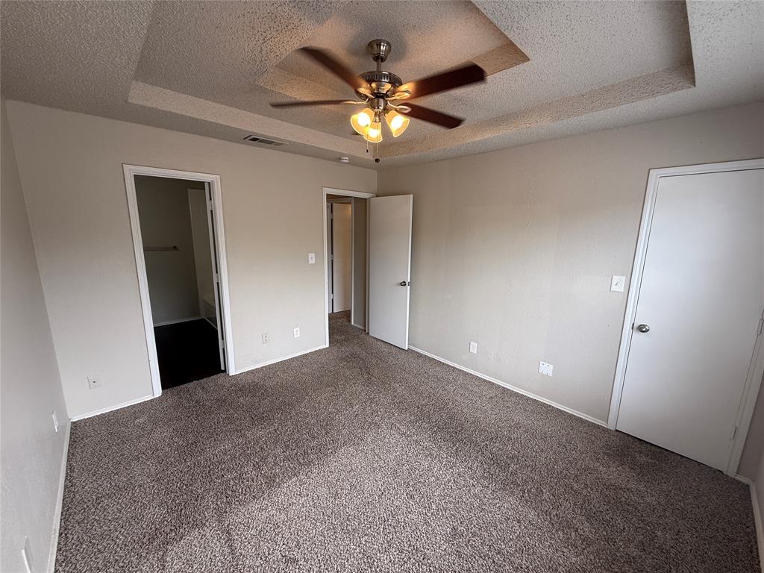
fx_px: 309
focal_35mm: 14
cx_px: 382
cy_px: 286
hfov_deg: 102.1
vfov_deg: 85.7
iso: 64
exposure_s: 1/99
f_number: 2.2
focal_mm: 2.22
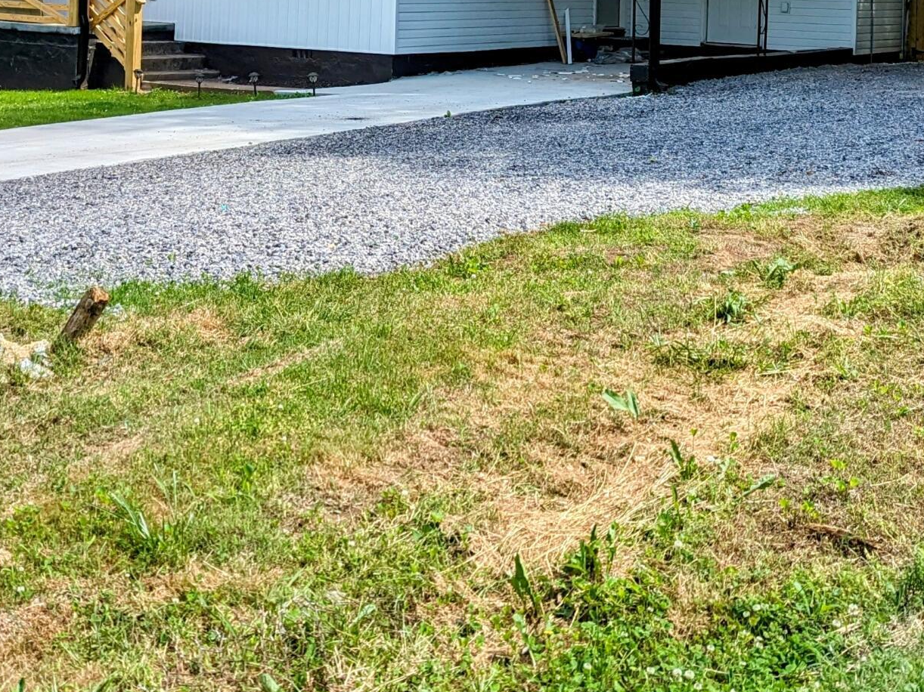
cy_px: -51
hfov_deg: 32.6
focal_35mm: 59
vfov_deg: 23.4
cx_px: 364
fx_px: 1575
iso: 41
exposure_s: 1/2137
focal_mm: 6.81
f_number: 1.85
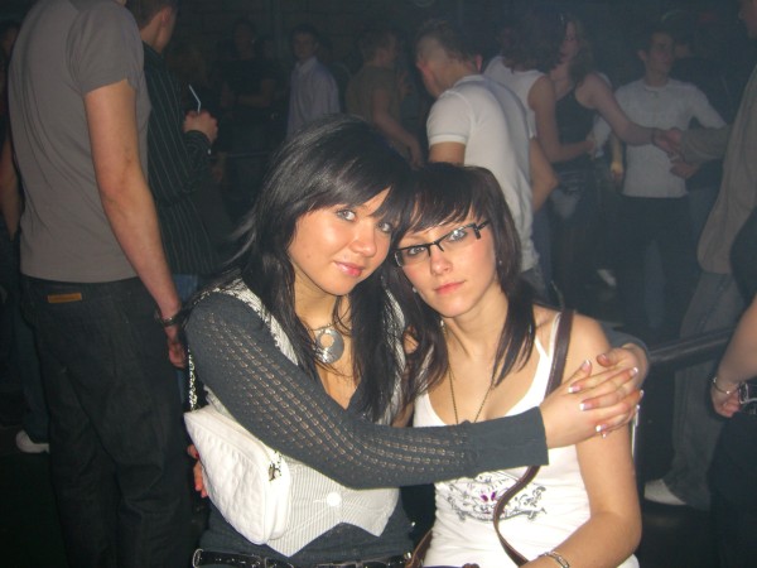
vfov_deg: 37.7
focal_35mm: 38
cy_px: 284
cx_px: 378
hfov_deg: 49.0
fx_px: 831
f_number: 2.8
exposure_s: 1/60
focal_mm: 7.9
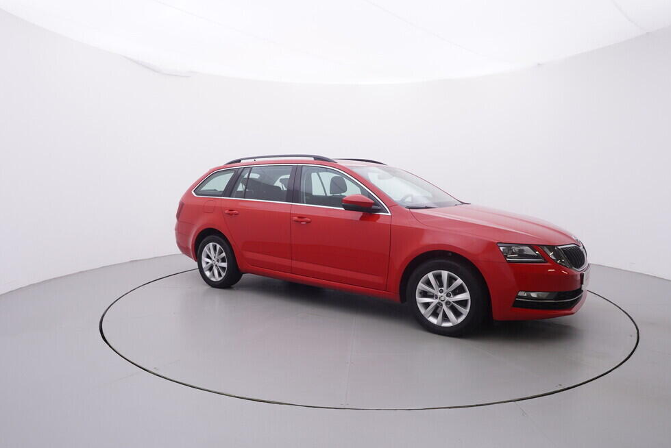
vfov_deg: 54.1
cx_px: 328
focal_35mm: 24
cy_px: 234
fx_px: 439
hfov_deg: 74.8
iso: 200
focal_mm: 15
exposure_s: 1/80
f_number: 5
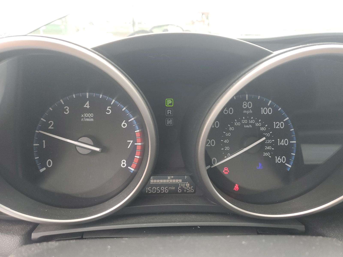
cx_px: 172
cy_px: 128
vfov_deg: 53.1
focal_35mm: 26
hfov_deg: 67.3
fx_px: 258
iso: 59
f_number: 1.5
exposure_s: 1/120
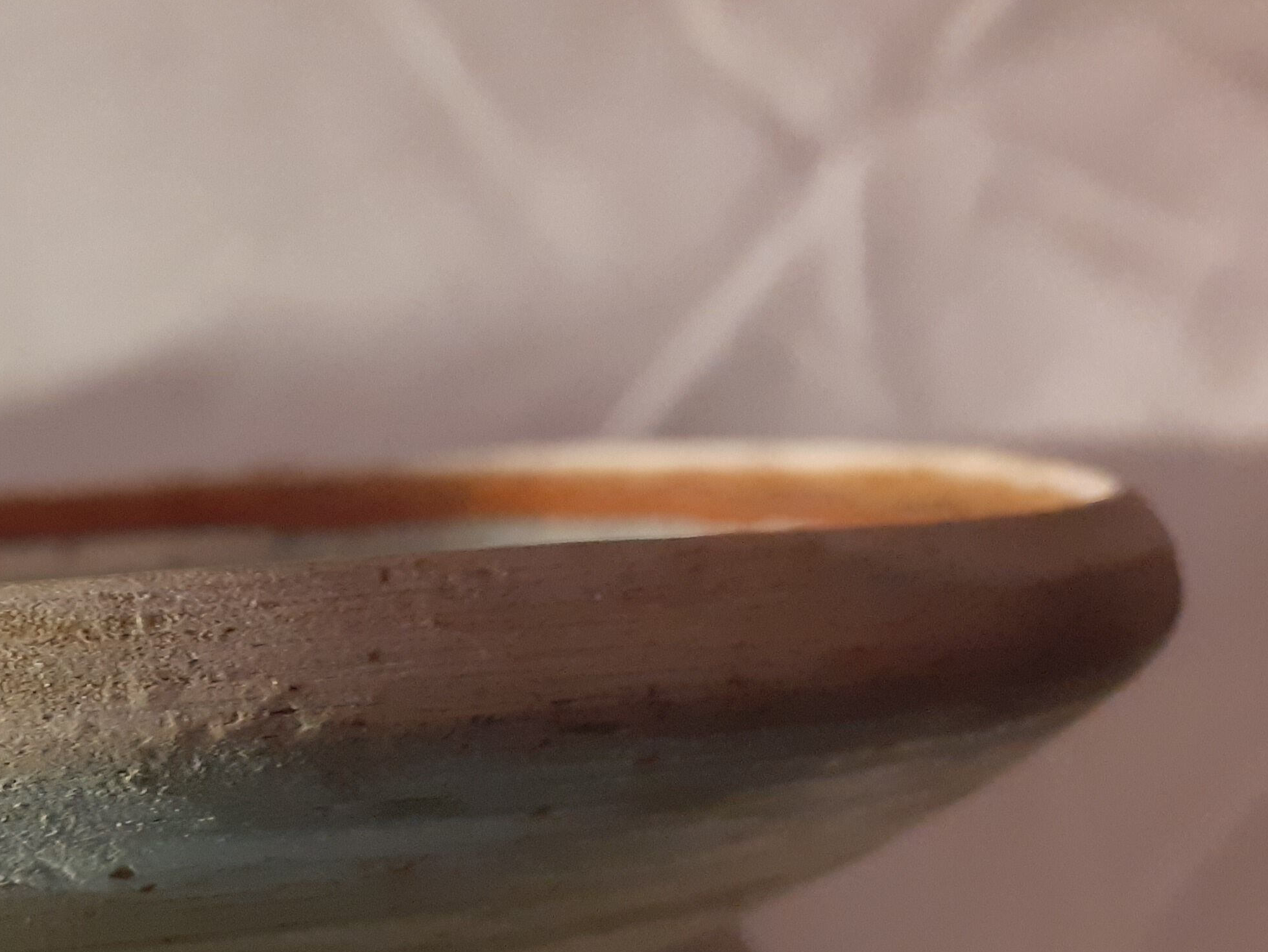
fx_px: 2088
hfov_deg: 31.0
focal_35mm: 57
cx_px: -37
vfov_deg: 24.7
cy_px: 906
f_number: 1.9
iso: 200
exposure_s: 1/33
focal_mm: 3.6
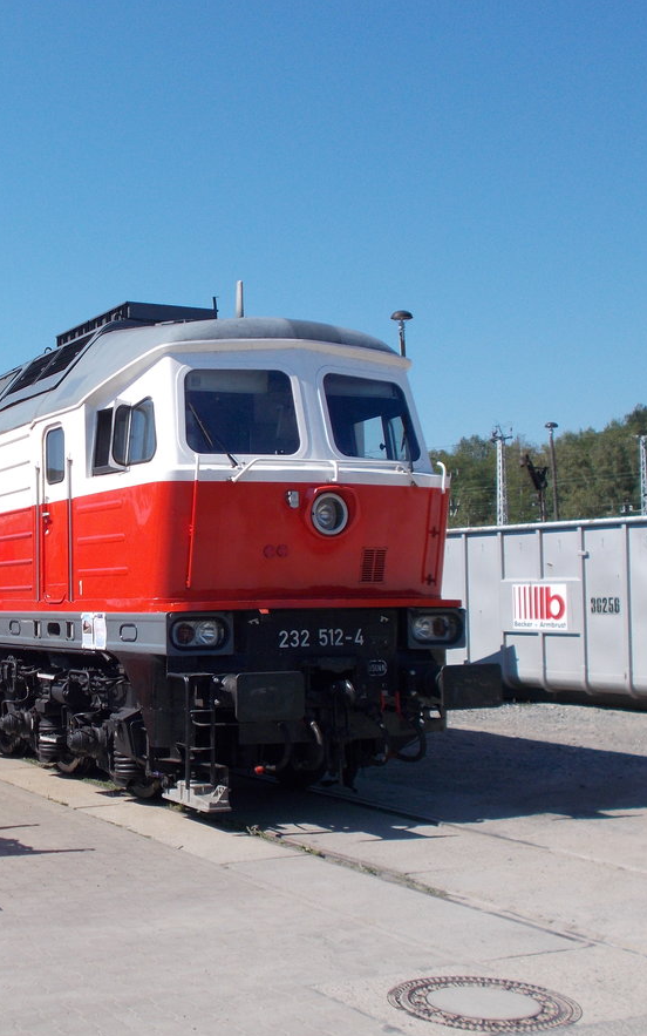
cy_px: 527
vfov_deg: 41.0
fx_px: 1382
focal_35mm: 49
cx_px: 79
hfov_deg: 25.6
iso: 80
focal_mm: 6
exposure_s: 1/160
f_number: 9.2
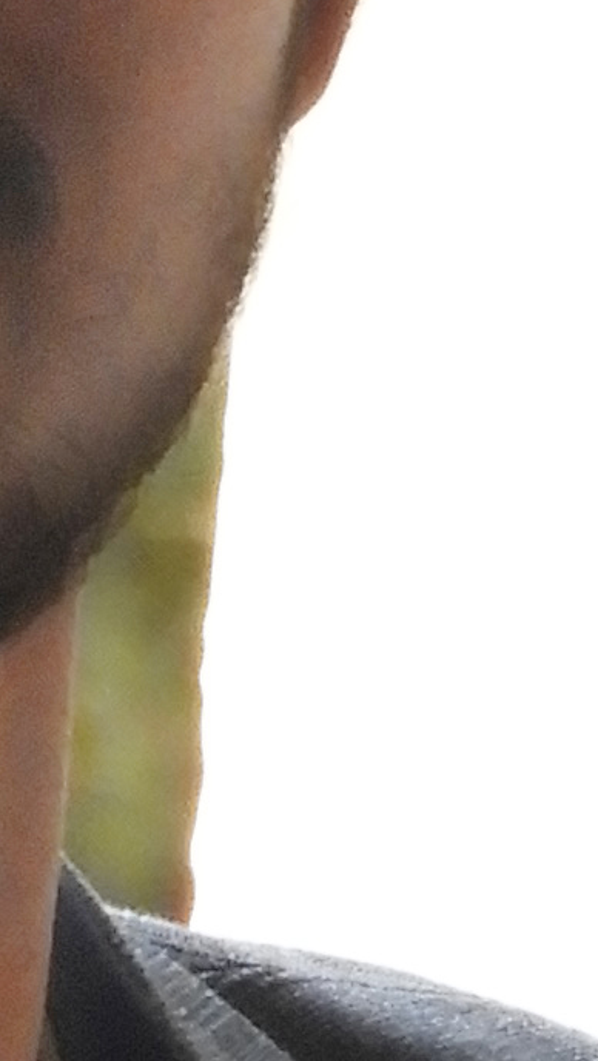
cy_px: 1800
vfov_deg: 1.2
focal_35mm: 1803
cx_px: -678
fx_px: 50782
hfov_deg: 0.7
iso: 360
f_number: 5.3
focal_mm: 39.4
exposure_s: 1/60
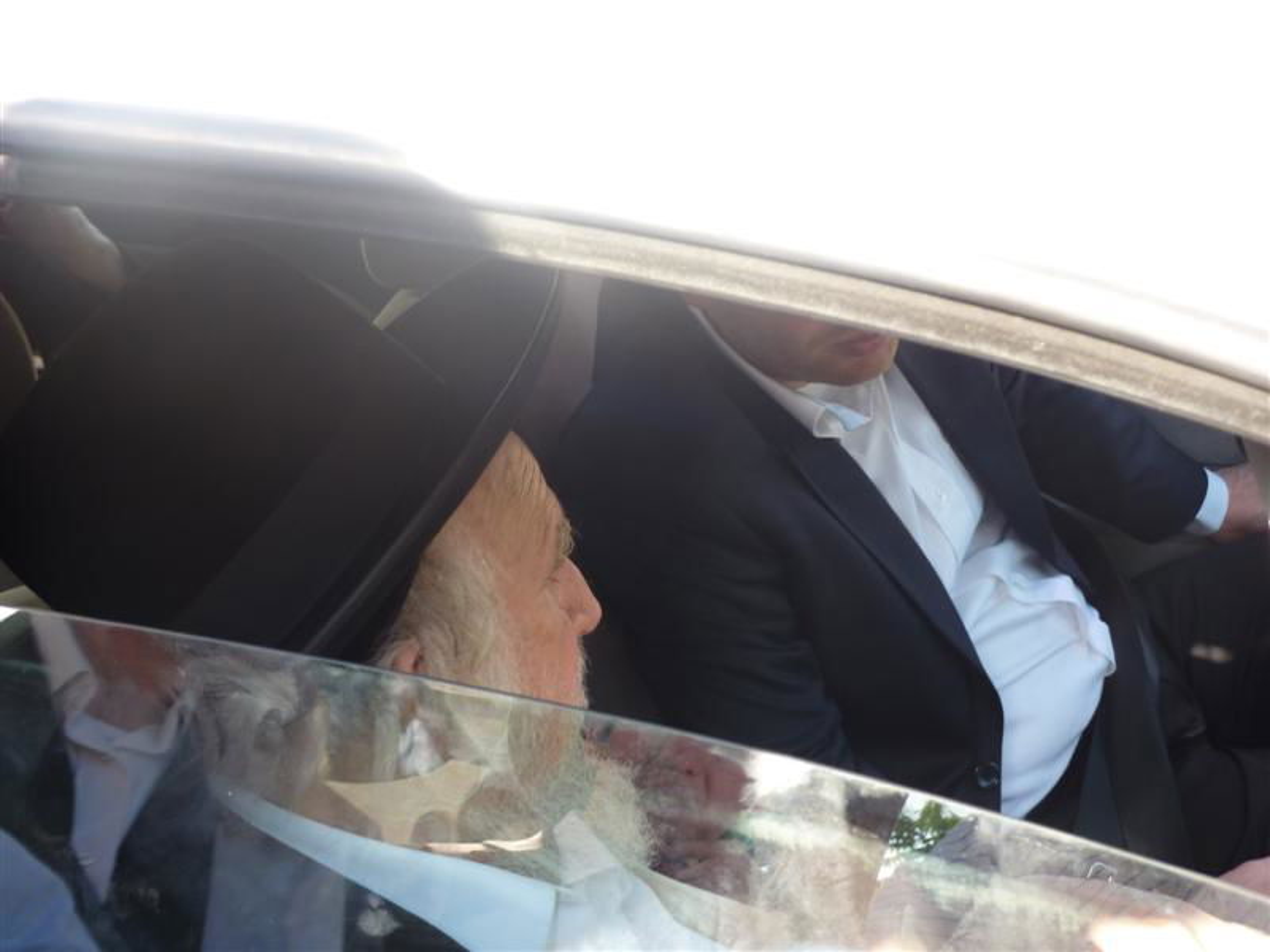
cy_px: 476
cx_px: 635
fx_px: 1908
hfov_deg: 36.8
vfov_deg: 28.0
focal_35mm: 52
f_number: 3.8
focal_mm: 8.5
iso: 80
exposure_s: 1/40
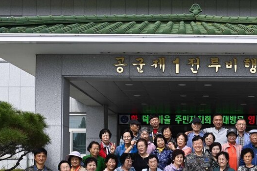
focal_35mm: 48
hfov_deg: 39.7
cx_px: 199
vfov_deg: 27.3
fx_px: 343
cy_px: 145
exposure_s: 1/160
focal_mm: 28
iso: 100
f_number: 13
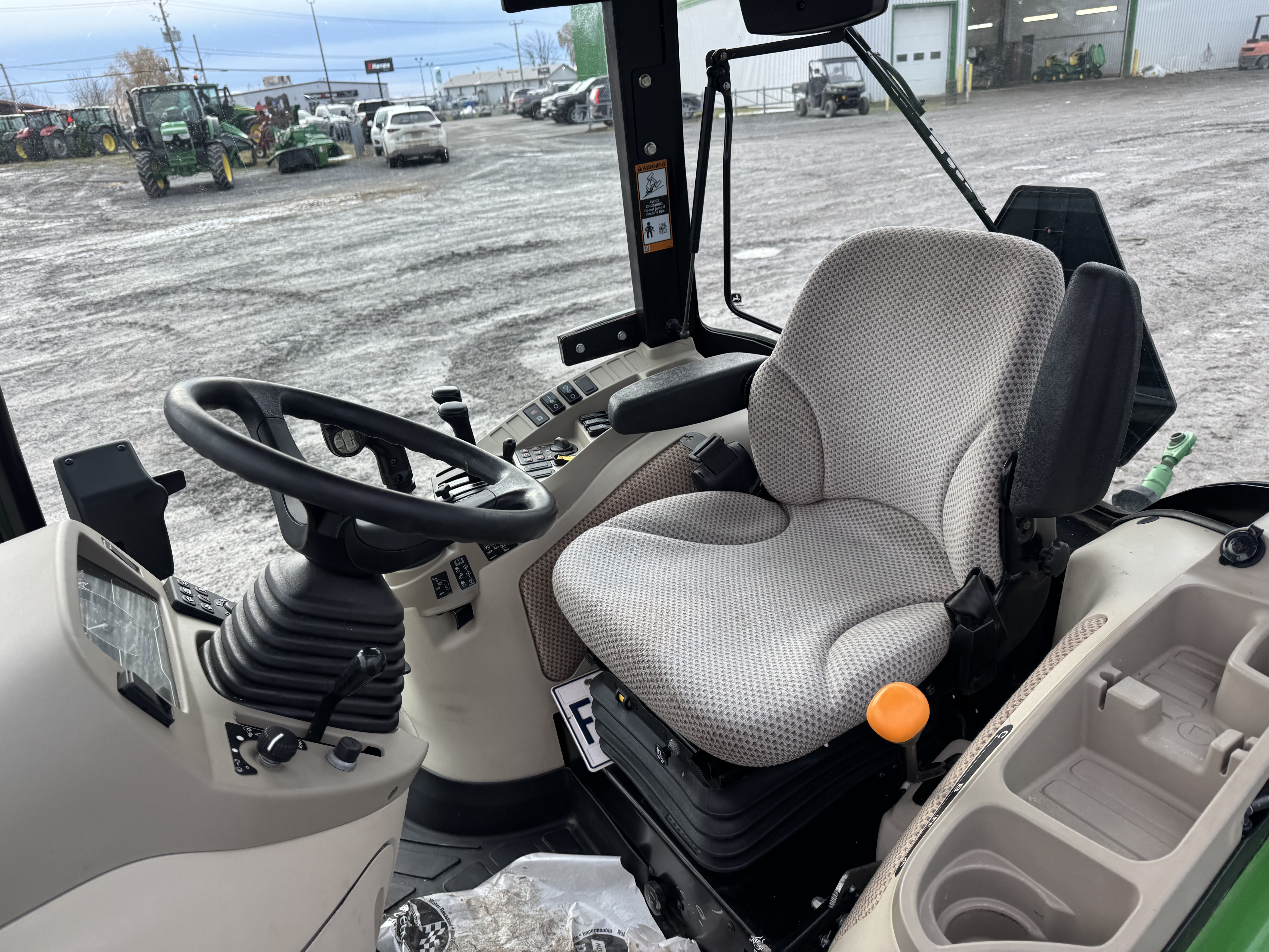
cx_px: 634
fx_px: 880
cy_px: 476
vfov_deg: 56.8
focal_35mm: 24
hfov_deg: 71.6
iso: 80
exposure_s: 1/354
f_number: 1.78
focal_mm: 6.76
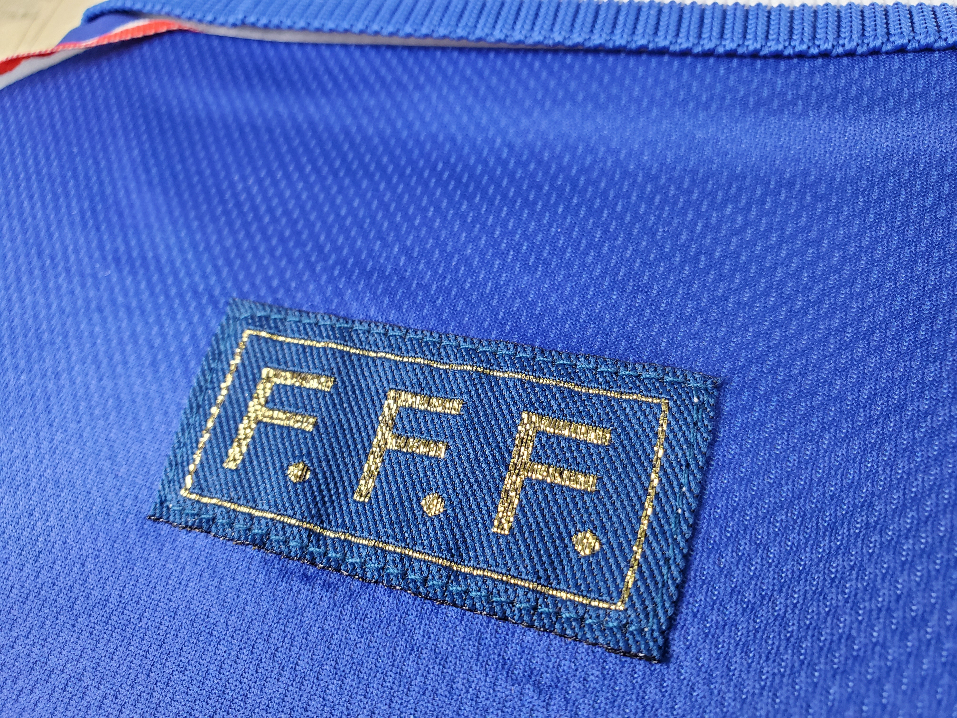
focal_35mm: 26
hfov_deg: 67.3
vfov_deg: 53.1
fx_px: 719
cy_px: 359
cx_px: 478
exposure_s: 1/50
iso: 250
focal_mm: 4.3
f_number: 2.4
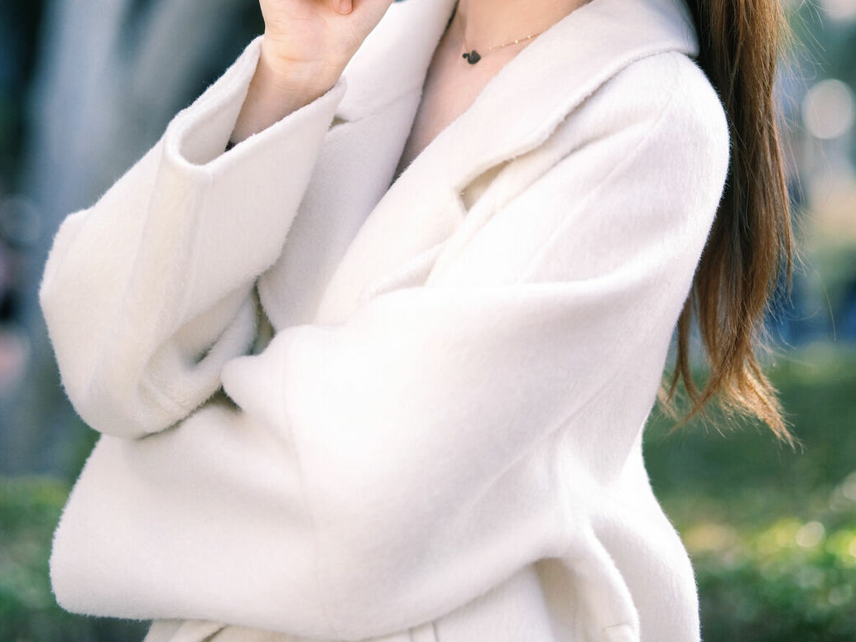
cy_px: -5
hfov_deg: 16.0
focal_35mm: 123
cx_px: 433
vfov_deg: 11.9
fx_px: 3042
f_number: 1.4
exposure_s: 1/2400
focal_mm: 56
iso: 200
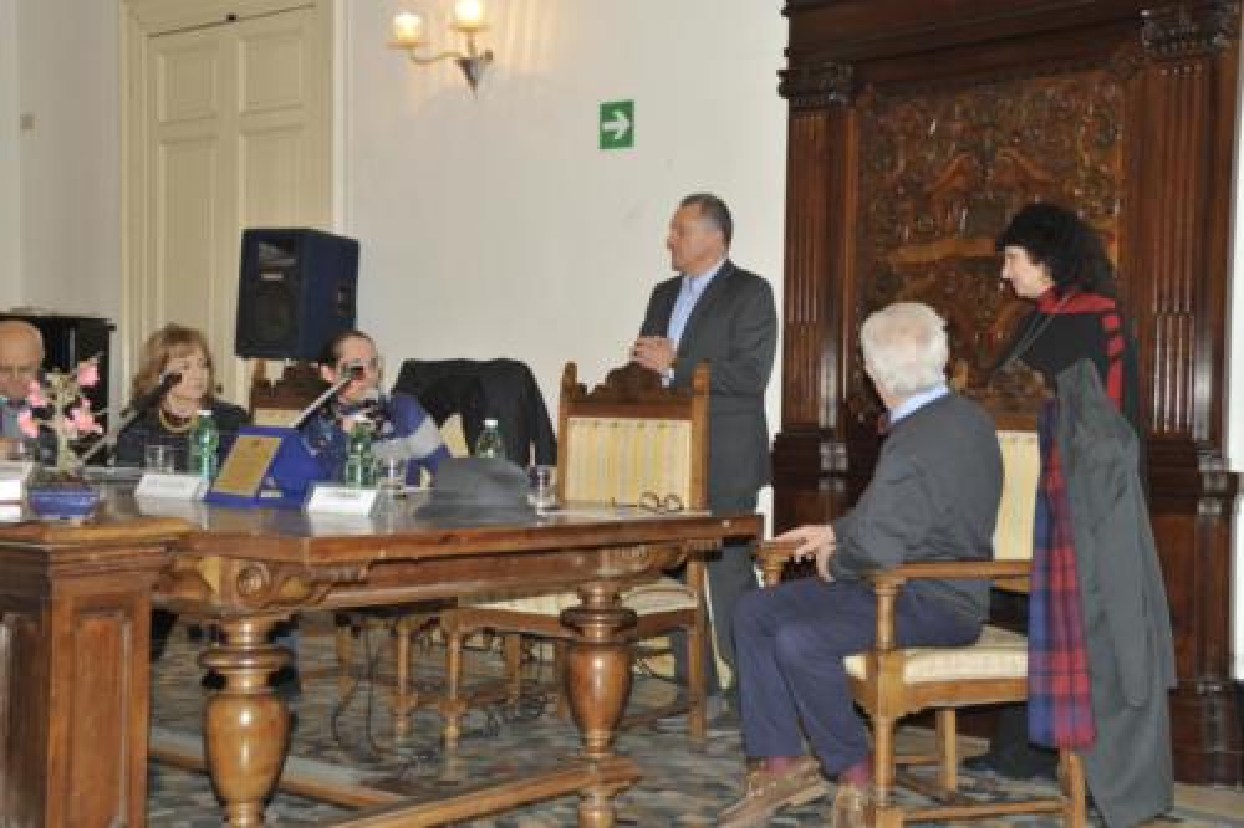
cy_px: 414
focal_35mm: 50
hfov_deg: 39.6
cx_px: 622
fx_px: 1727
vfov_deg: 27.0
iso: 400
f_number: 5.6
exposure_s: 1/60
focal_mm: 50
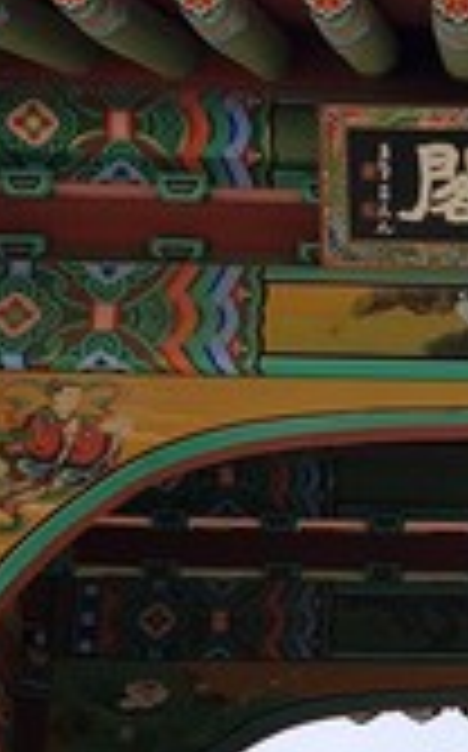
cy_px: 617
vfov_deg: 20.7
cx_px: 572
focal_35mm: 99
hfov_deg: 12.8
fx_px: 2026
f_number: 1.7
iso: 40
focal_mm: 4.2
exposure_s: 1/1692
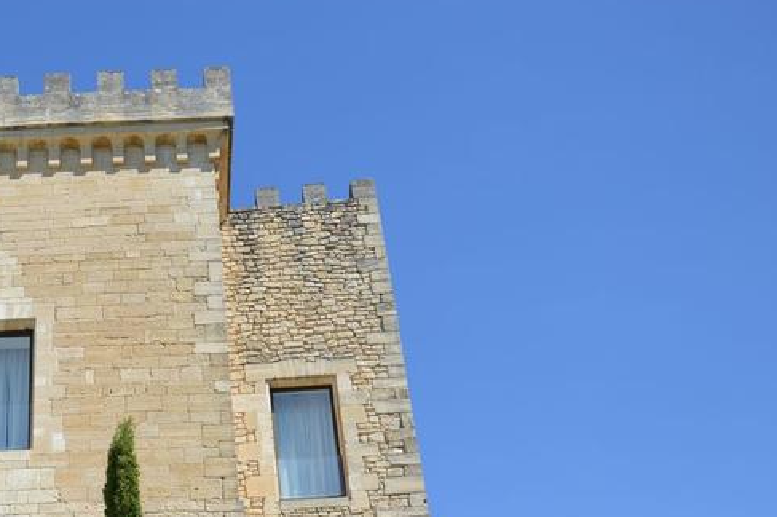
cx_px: 99
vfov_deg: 26.1
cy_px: 458
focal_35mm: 50
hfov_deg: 37.4
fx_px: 1078
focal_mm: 18
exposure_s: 1/800
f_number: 5.6
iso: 200
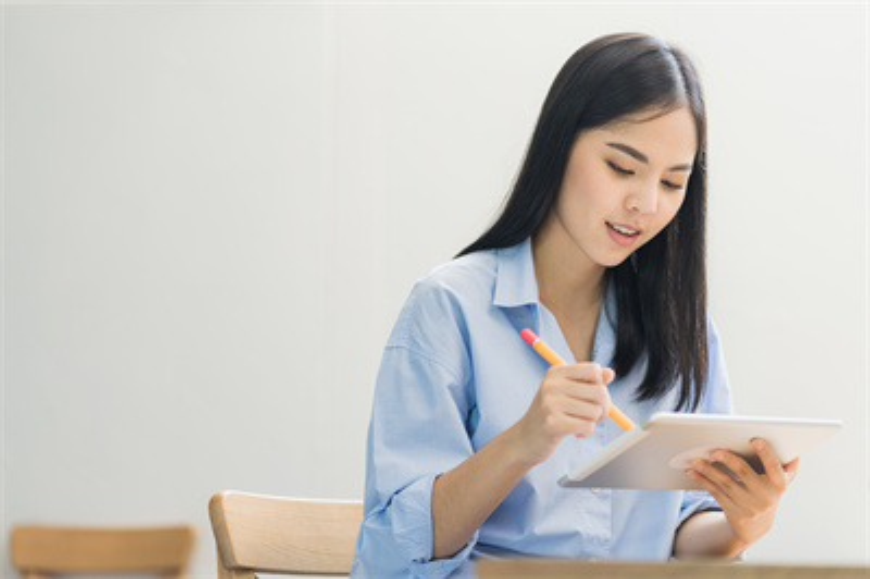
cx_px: 435
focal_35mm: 85
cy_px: 290
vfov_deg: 16.0
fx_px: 2052
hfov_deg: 23.9
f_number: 2.2
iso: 800
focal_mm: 85
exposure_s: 1/200
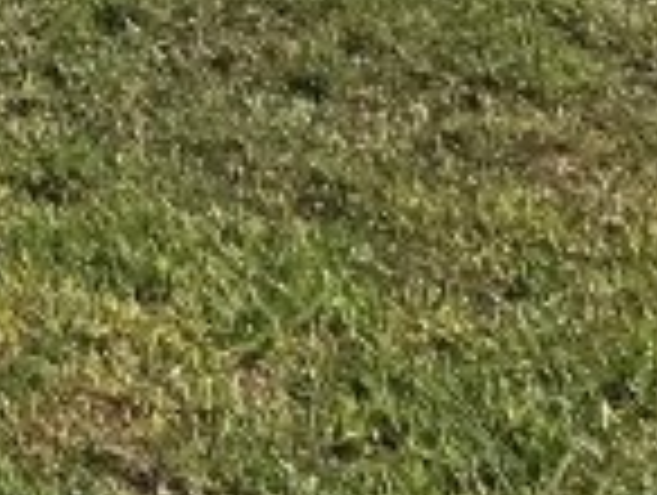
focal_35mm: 196
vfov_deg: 6.9
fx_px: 3726
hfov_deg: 8.4
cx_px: -1359
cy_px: -950
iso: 20
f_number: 1.8
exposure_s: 1/3546
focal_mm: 3.99
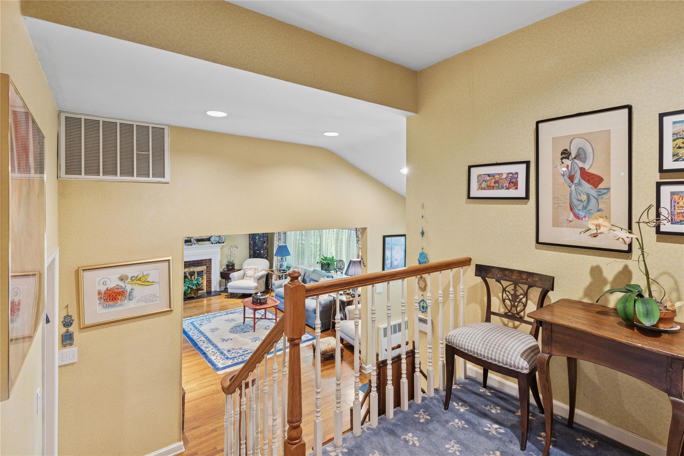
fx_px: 304
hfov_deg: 96.7
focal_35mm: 16
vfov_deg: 73.8
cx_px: 342
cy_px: 228
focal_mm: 16
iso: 200
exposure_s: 1/8
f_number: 9
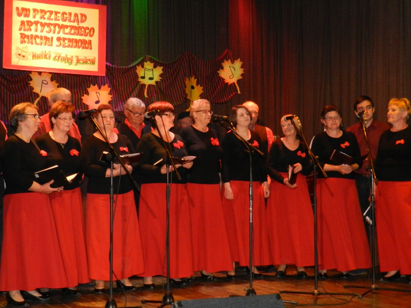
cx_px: 208
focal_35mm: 61
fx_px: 724
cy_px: 153
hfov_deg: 31.7
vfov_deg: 24.0
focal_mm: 10.7
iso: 800
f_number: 4.6
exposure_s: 1/30
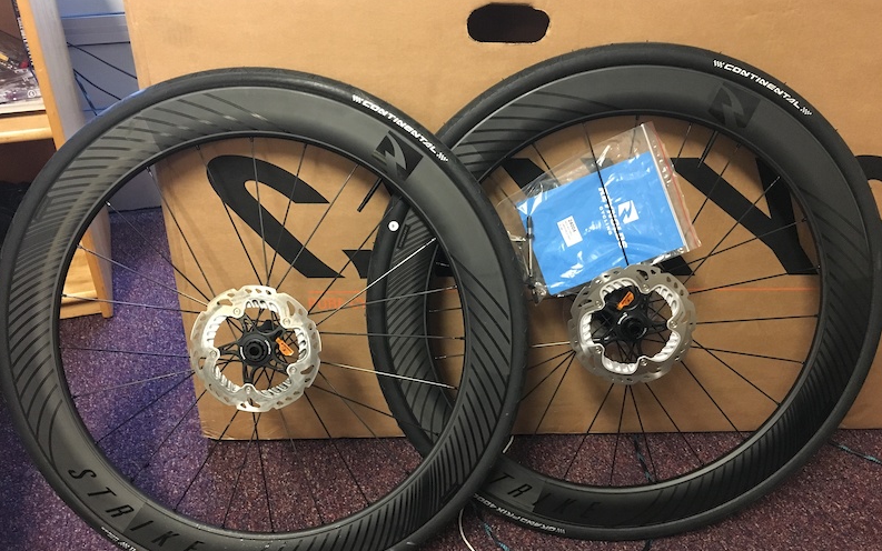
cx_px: 438
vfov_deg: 40.6
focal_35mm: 31
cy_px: 300
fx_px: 745
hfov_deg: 61.2
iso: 250
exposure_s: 1/15
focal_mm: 4.15
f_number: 2.2
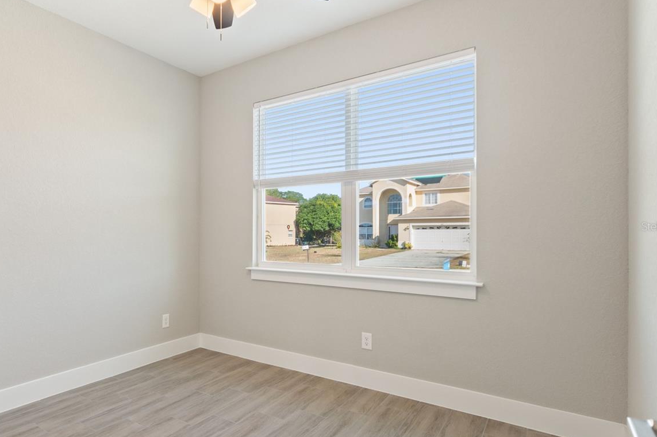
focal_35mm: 21
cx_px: 233
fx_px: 383
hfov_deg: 79.2
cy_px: 226
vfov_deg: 59.4
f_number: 4.5
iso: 400
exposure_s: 1/10
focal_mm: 10
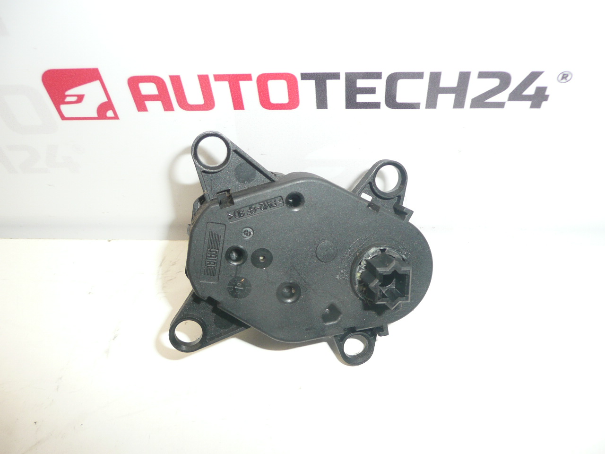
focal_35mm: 30
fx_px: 524
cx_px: 302
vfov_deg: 46.8
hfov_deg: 60.0
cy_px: 227
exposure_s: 1/60
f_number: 3.3
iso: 100
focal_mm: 4.6
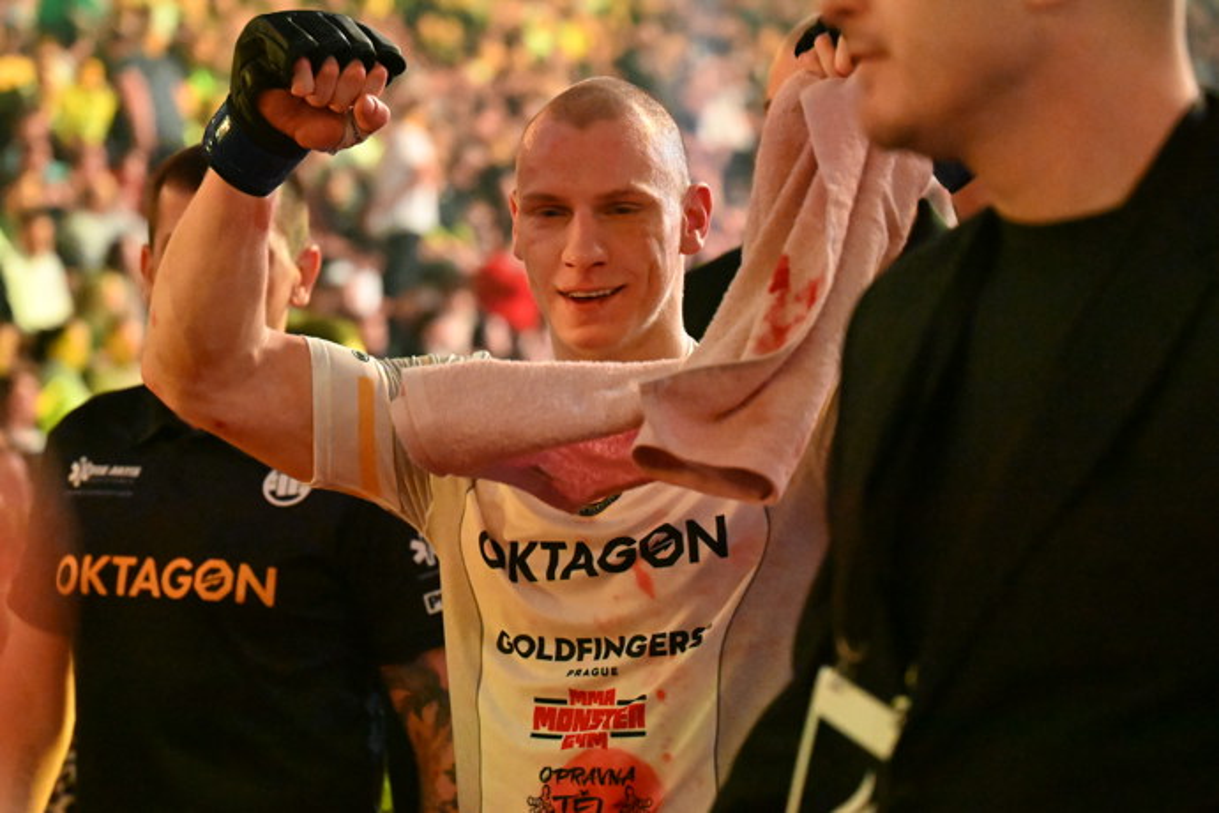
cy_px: 406
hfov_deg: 19.5
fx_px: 3555
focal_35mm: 105
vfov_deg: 13.0
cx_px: 610
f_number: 2.8
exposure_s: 1/500
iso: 16000
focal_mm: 70
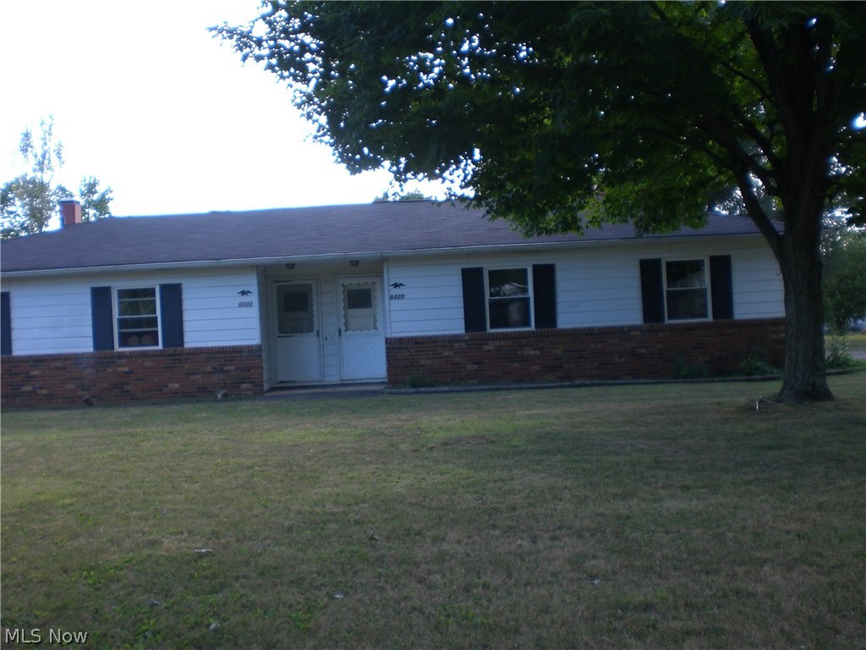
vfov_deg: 37.7
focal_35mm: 38
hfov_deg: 49.0
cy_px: 325
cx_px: 433
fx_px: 951
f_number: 3.1
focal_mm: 6.3
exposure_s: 1/160
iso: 50
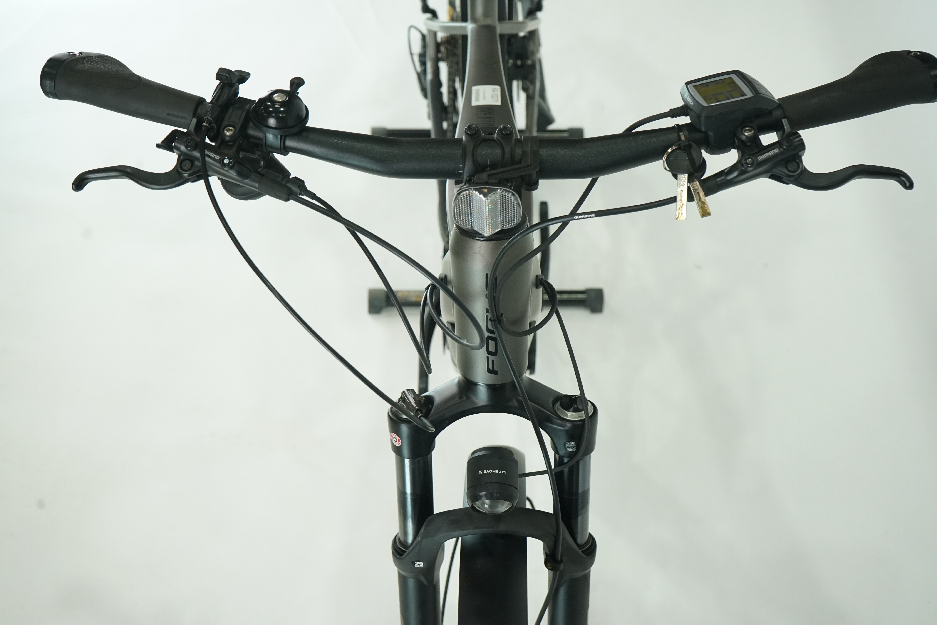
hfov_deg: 40.3
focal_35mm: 49
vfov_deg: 27.5
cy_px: 312
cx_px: 468
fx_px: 1275
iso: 2000
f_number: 7.1
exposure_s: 1/200
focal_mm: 49
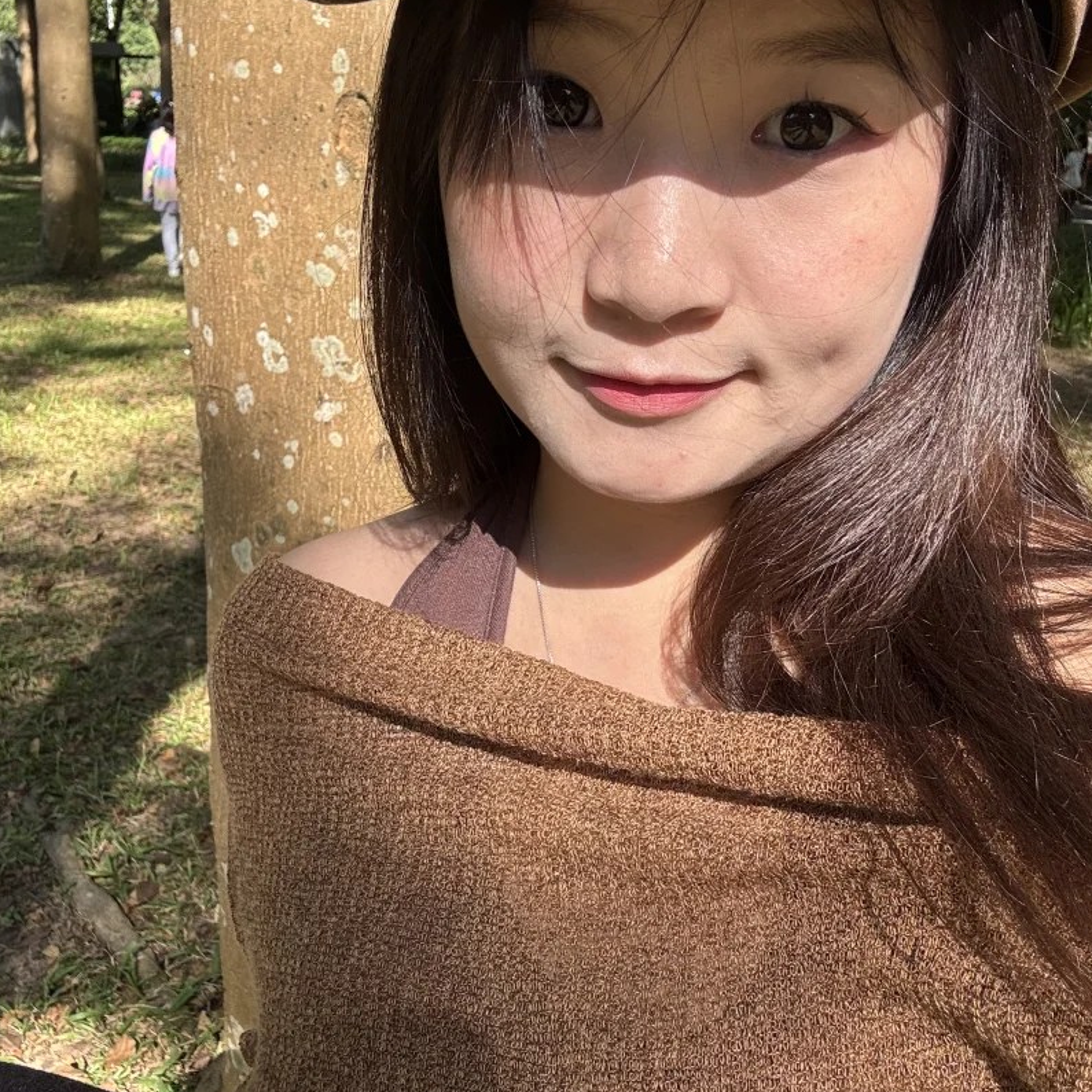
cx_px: 545
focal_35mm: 36
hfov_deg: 46.0
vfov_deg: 46.0
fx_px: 1285
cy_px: 593
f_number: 1.9
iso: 25
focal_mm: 2.69
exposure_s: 1/373
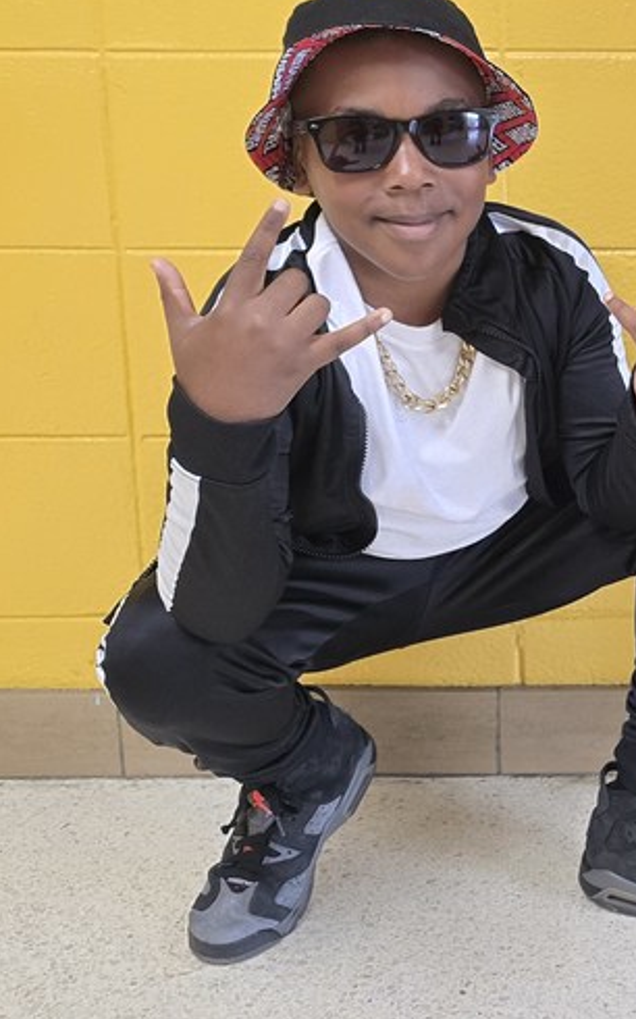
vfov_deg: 38.9
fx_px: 1415
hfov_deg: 23.4
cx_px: 742
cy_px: 306
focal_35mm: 51
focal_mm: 6.3
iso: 640
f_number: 1.7
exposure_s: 1/120
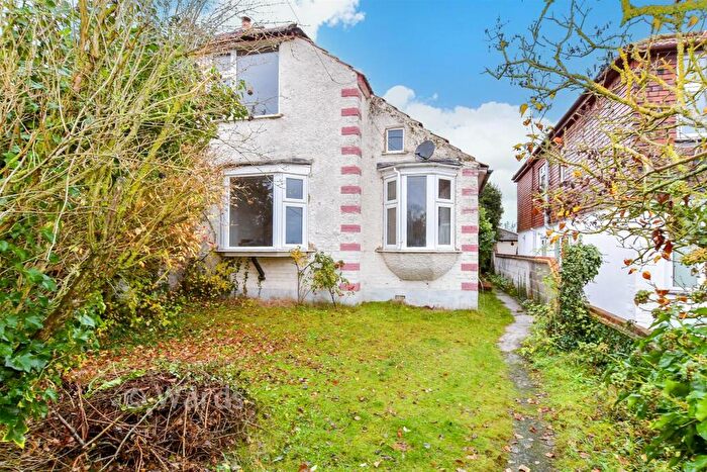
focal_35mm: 15
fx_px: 295
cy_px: 236
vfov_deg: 77.4
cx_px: 354
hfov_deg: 100.4
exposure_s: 1/20
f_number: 8
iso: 320
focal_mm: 10
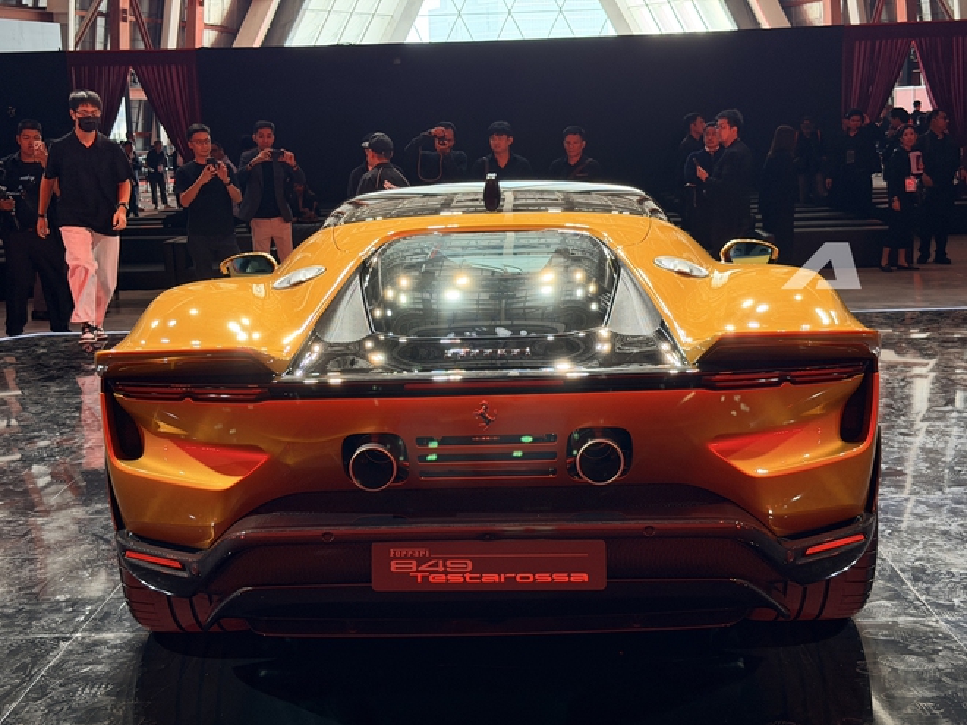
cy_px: 362
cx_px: 484
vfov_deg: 30.3
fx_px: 1341
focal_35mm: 48
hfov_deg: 39.7
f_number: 1.78
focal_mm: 6.76
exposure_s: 1/107
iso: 160
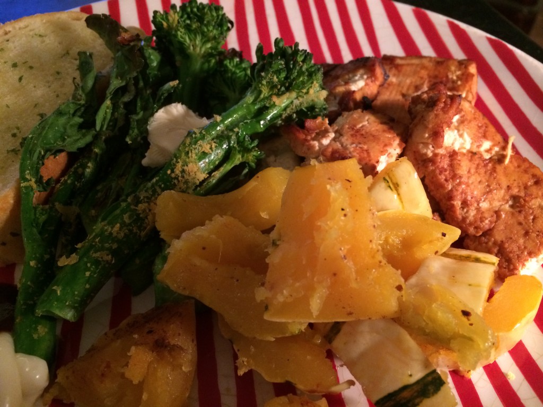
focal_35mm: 30
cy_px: 204
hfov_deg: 60.0
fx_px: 471
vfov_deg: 46.8
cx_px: 272
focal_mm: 4.12
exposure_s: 1/15
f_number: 2.2
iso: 320
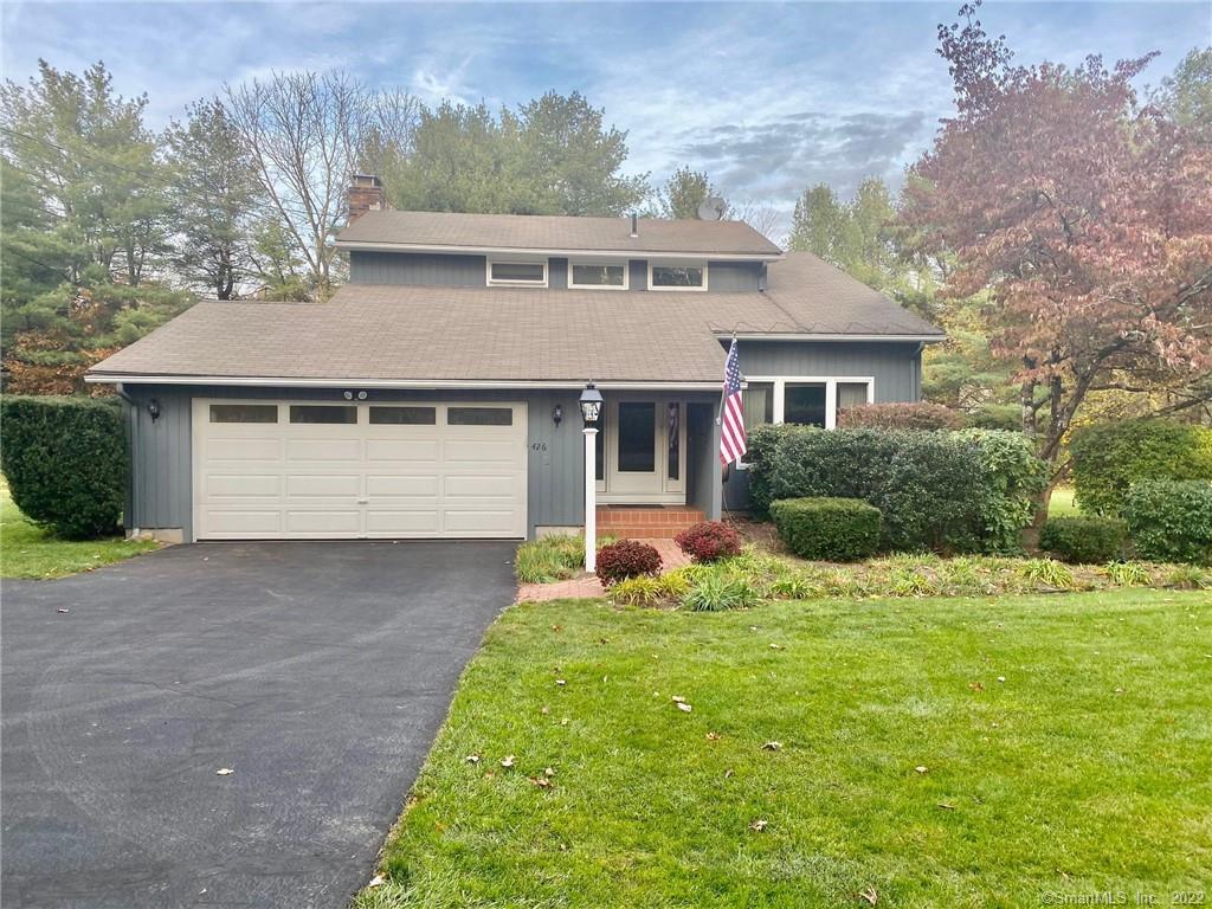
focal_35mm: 26
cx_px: 606
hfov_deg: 67.3
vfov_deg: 53.1
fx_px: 910
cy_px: 454
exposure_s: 1/299
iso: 32
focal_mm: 4.25
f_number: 1.8
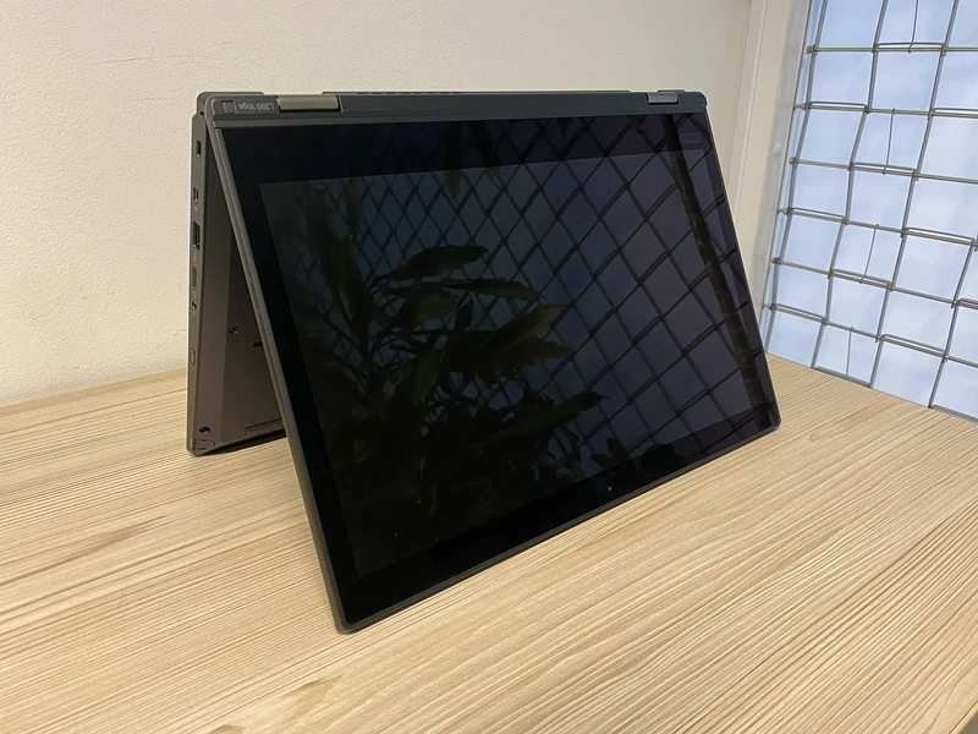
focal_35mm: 26
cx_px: 489
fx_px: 735
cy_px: 367
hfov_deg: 67.3
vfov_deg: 53.1
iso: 125
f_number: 1.8
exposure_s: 1/50
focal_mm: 4.25
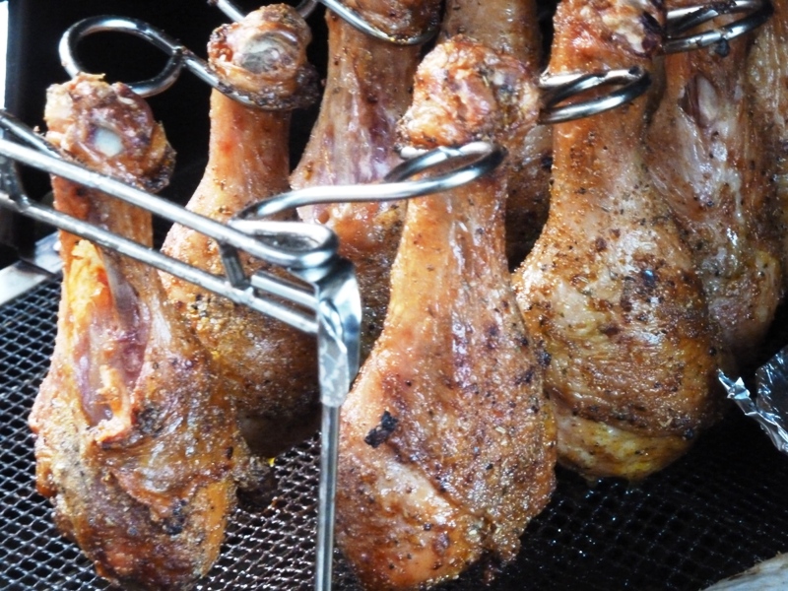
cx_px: 394
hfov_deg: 17.7
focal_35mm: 111
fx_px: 2527
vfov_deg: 13.3
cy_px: 296
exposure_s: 1/13
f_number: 4.4
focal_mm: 18.2
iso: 800
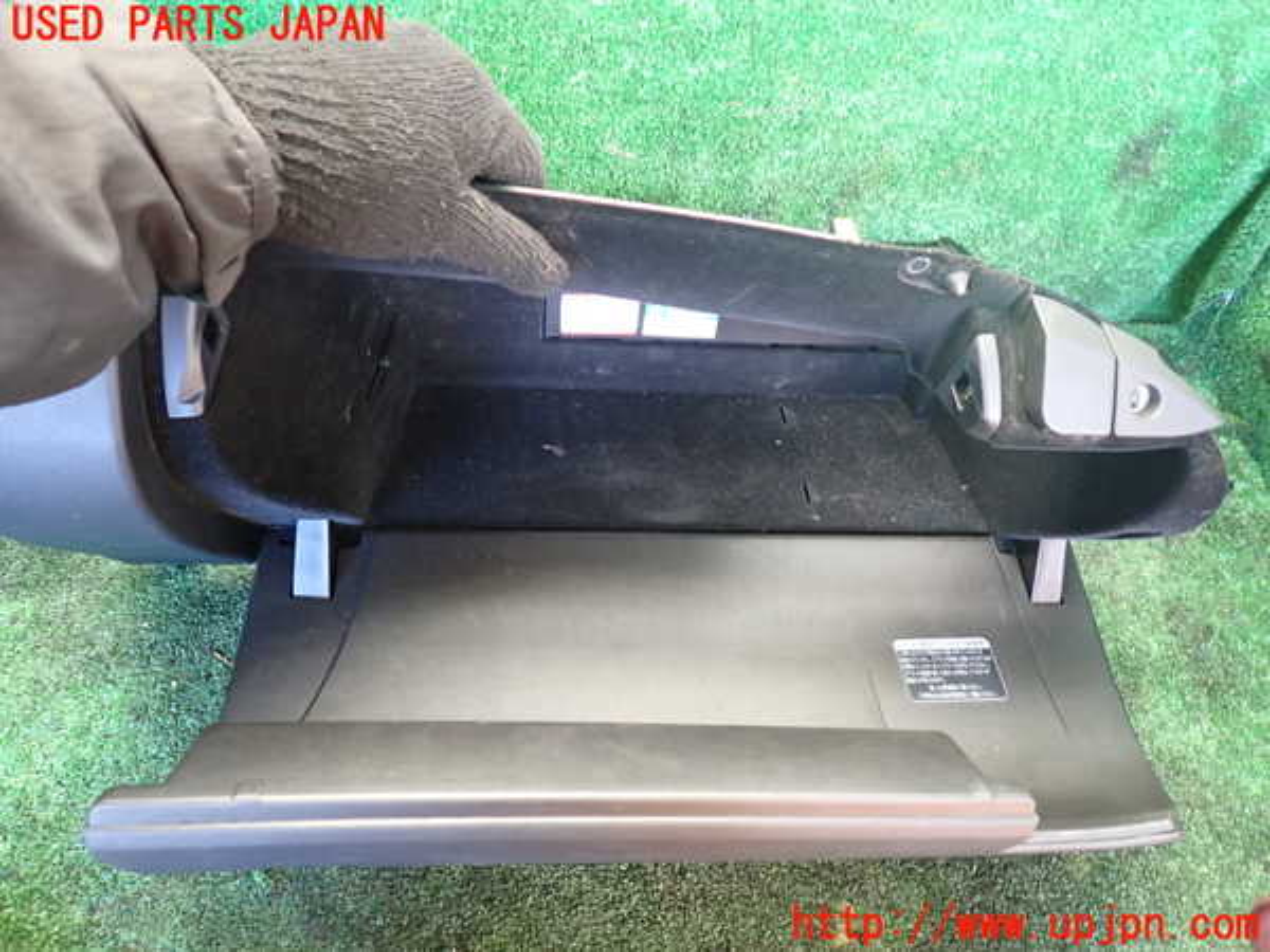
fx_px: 917
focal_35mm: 25
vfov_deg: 54.9
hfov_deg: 69.4
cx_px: 635
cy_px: 476
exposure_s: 1/30
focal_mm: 4.5
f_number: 2
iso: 500
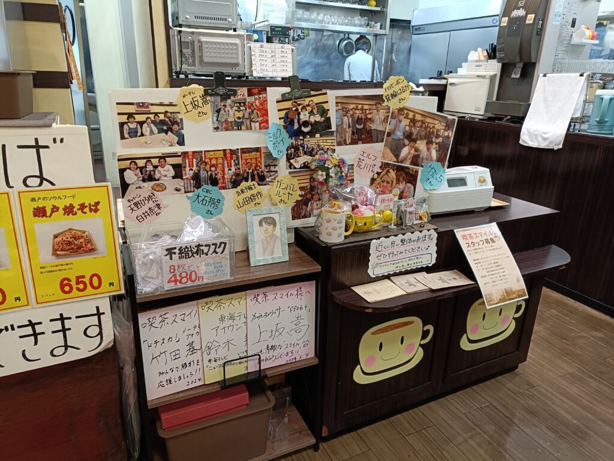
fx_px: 443
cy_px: 230
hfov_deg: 69.4
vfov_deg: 54.9
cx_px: 307
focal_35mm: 25
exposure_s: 1/50
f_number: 1.7
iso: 400
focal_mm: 4.7
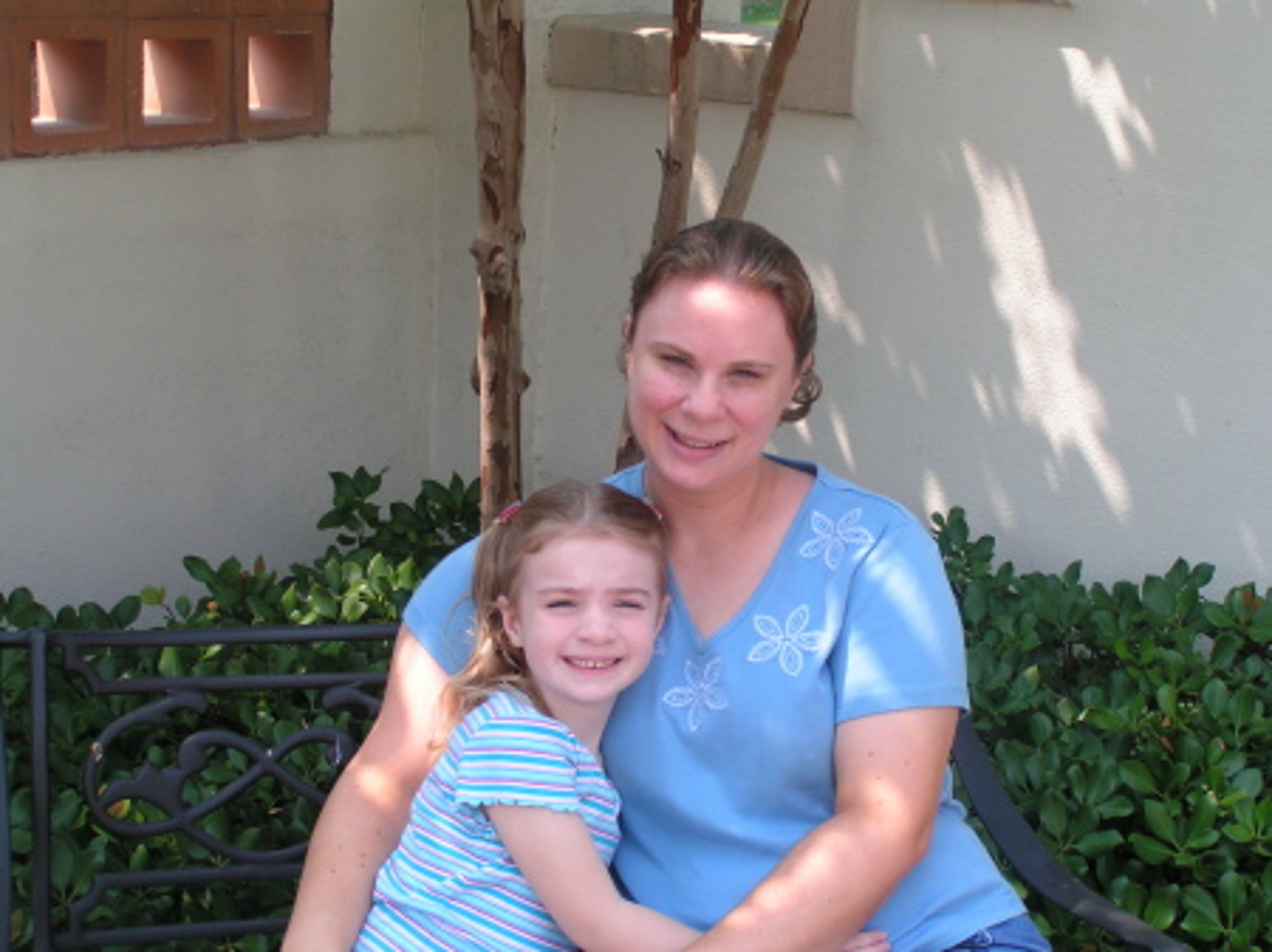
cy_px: 476
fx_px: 2314
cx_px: 636
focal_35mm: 63
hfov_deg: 30.7
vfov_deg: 23.3
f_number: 5
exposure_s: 1/160
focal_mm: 9.7
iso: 50
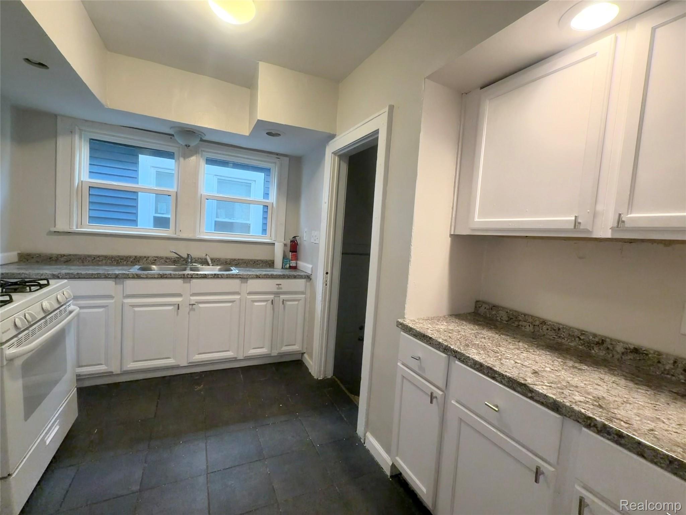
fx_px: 277
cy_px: 258
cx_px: 343
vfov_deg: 85.7
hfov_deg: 102.1
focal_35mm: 14
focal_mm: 2.22
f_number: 2.2
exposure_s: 1/60
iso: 50
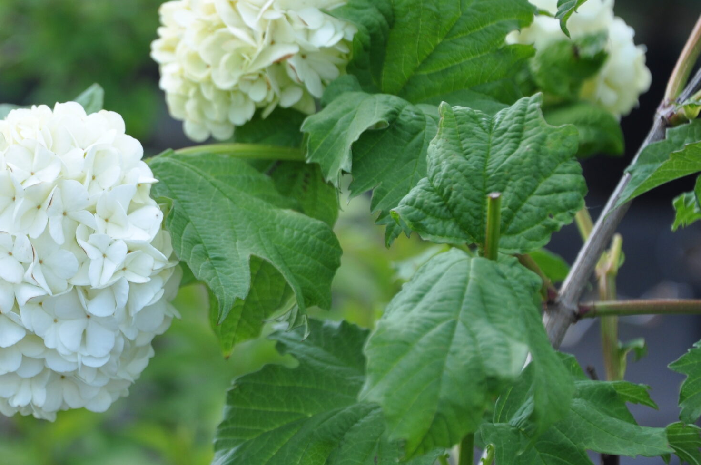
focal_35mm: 172
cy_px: 229
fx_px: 3345
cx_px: 107
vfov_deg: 8.0
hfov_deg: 11.9
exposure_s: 1/200
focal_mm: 66
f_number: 7.1
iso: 200
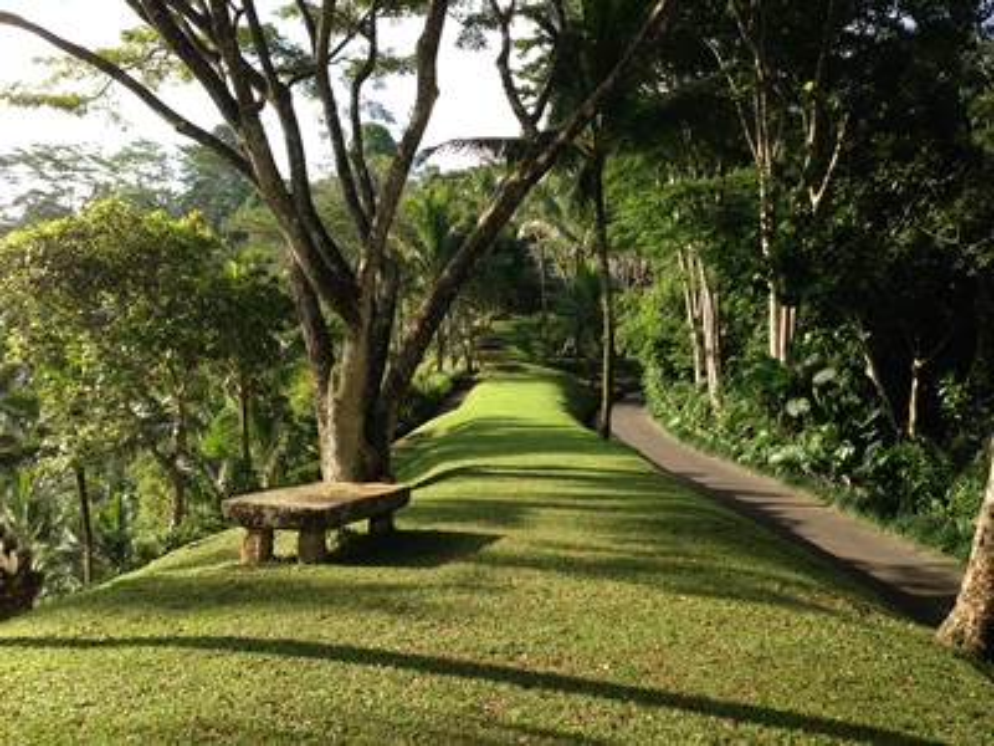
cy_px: 373
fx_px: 948
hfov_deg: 55.4
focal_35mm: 33
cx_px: 497
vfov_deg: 42.9
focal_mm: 4.13
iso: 50
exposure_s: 1/332
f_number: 2.4
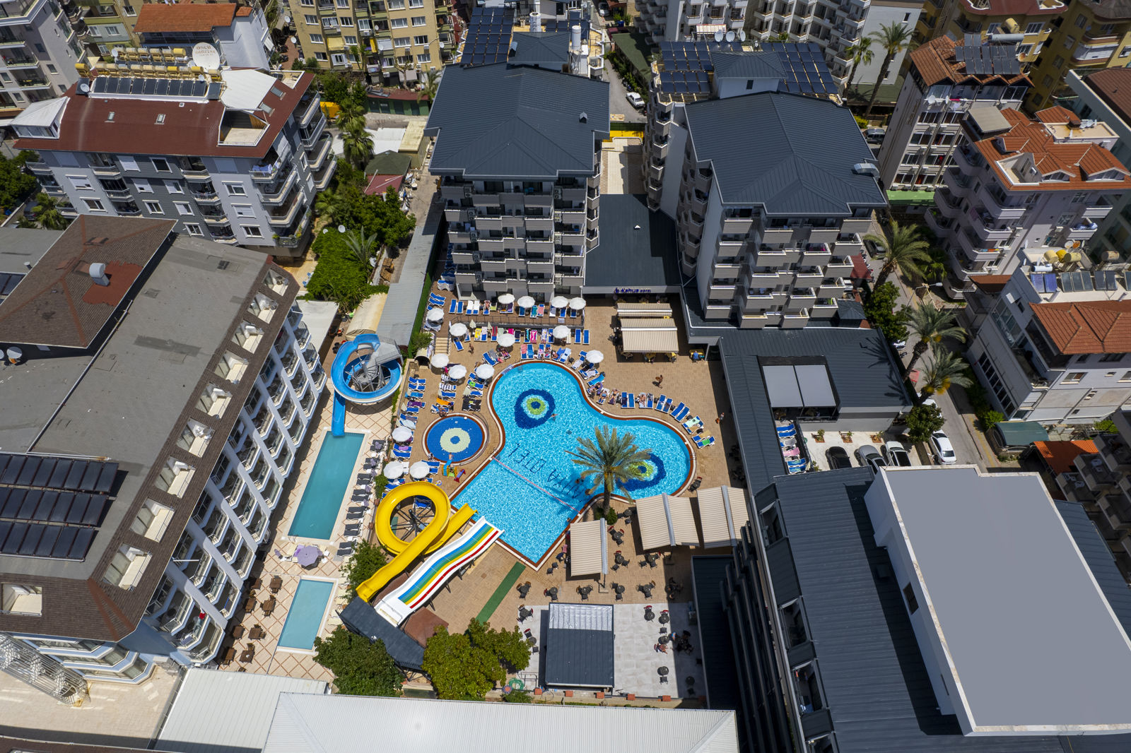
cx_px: 566
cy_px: 376
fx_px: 691
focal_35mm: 22
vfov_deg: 57.2
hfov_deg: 78.6
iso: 110
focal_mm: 8.38
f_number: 2.8
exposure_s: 1/5000
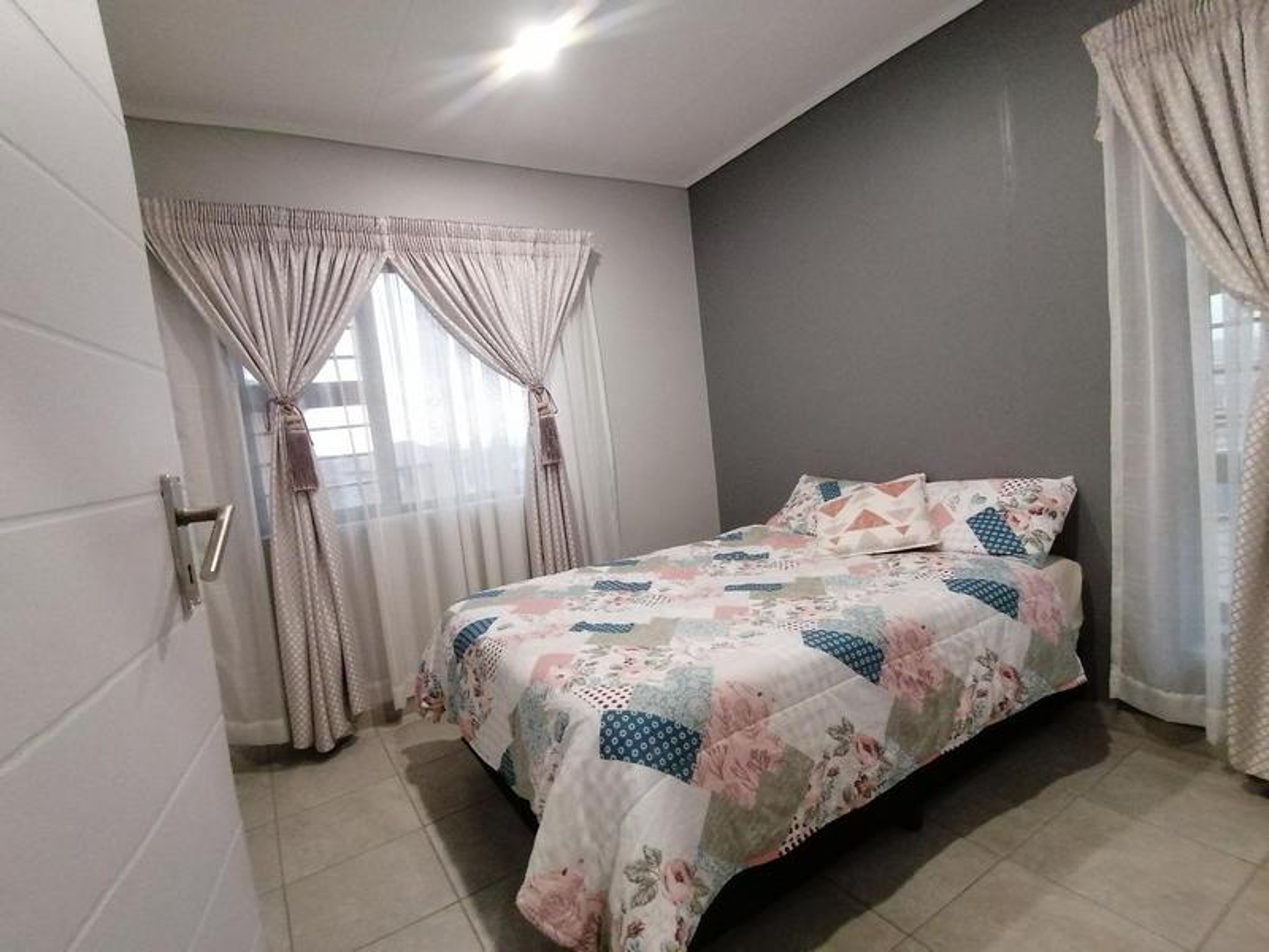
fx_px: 623
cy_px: 476
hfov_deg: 91.0
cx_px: 634
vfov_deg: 74.7
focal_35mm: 17
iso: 400
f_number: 2.4
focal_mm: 1.78
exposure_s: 1/33.3
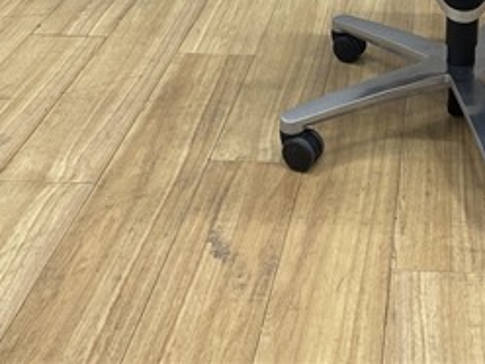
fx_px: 939
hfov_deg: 27.9
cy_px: -104
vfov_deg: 20.2
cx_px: 436
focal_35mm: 67
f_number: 1.6
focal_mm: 4.2
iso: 125
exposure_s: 1/100
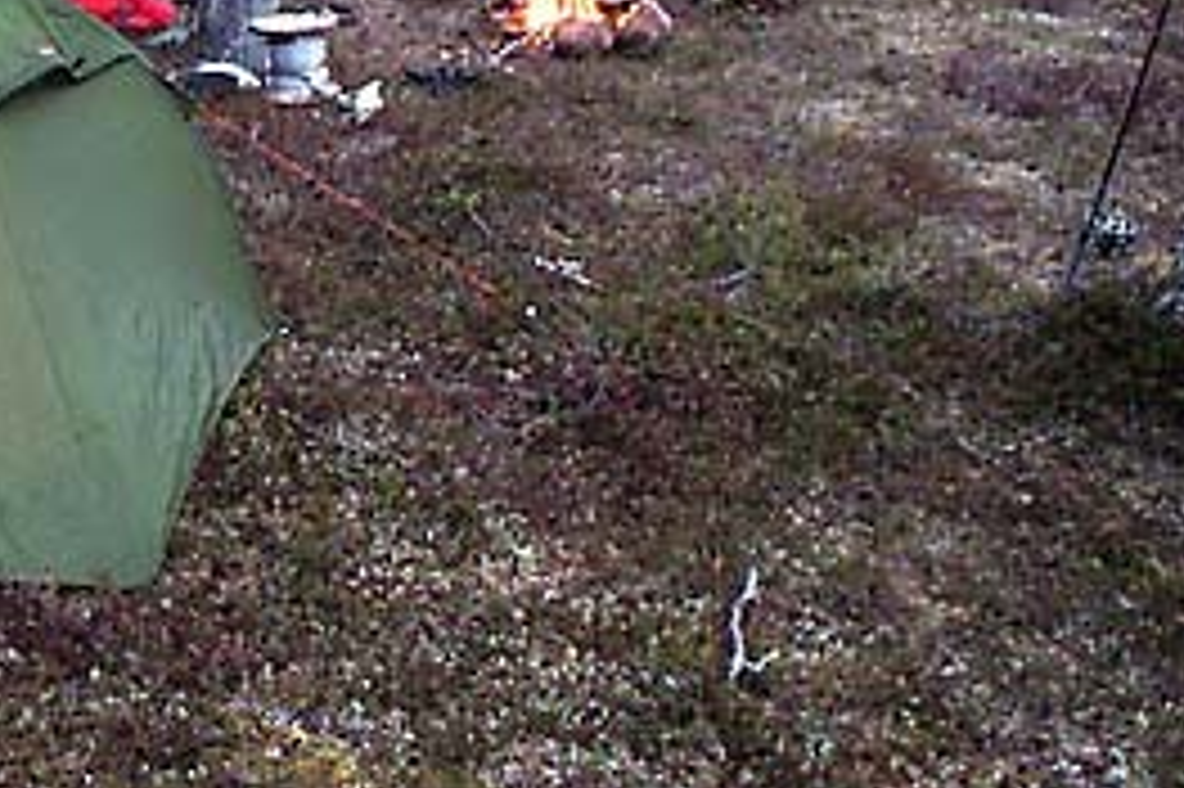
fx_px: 2103
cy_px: 263
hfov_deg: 30.8
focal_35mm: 64
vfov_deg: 21.1
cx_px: 281
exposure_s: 1/50
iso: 140
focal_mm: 6
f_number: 2.8
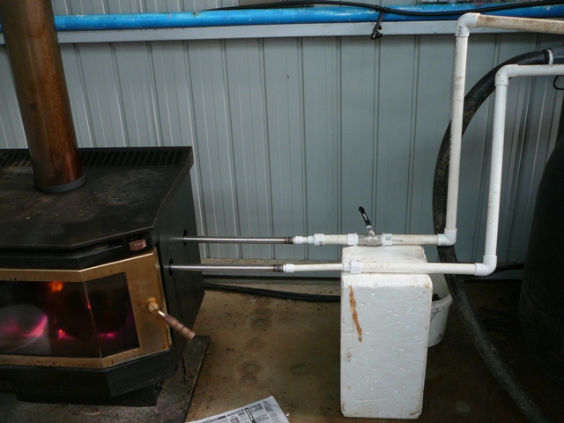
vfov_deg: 40.7
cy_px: 212
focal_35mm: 35
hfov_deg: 52.6
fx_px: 570
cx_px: 282
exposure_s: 1/40
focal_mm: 5.2
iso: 100
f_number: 2.8
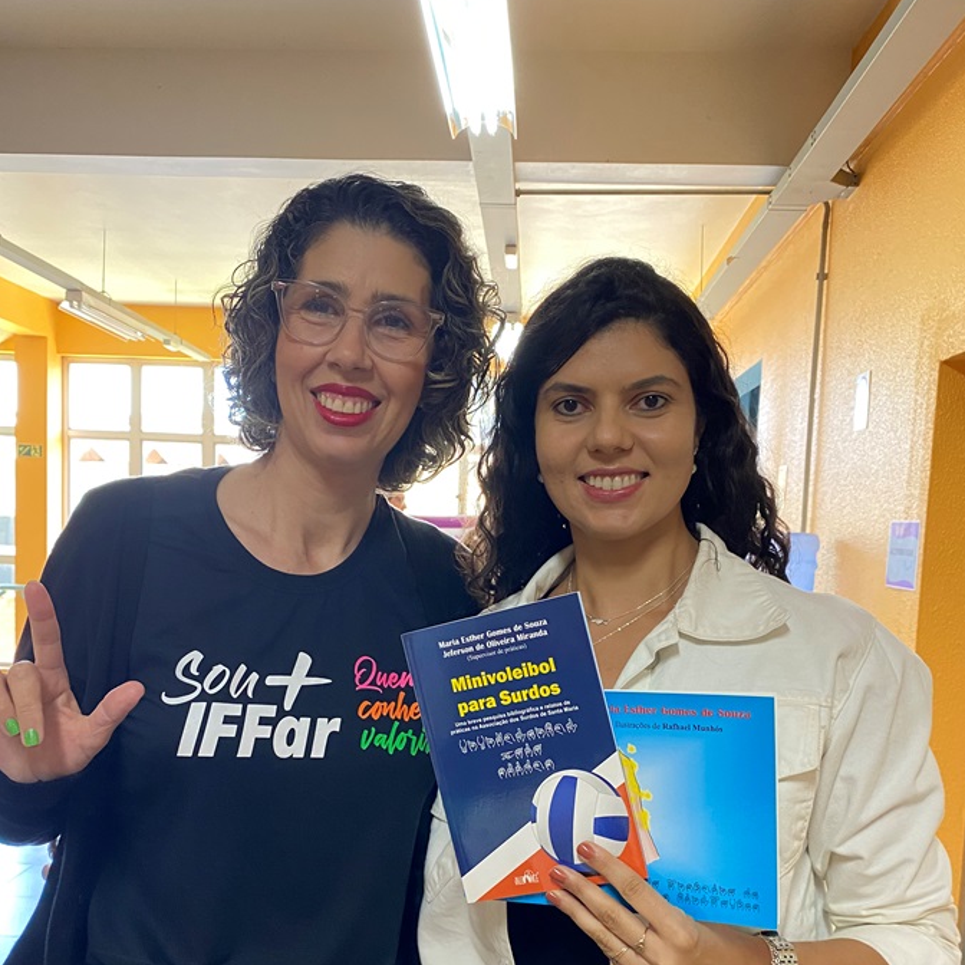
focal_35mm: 35
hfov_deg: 47.2
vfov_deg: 46.5
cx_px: 435
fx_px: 1104
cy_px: 645
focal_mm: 4.25
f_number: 1.8
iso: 200
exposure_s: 1/60
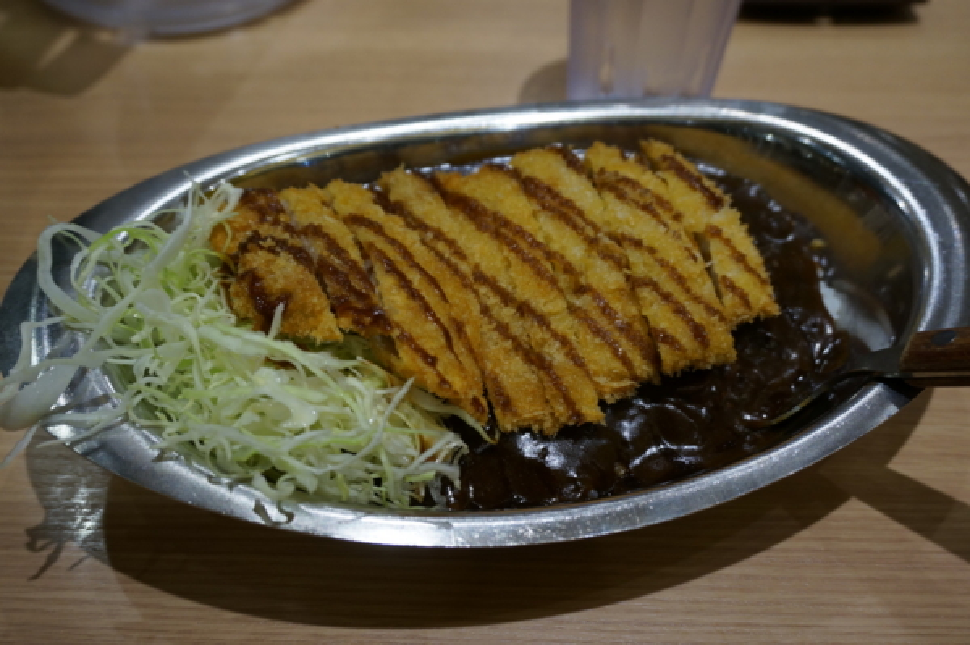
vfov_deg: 39.9
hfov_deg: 57.3
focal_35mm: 33
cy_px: 322
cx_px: 485
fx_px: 888
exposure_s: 1/60
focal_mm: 22
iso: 400
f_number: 4
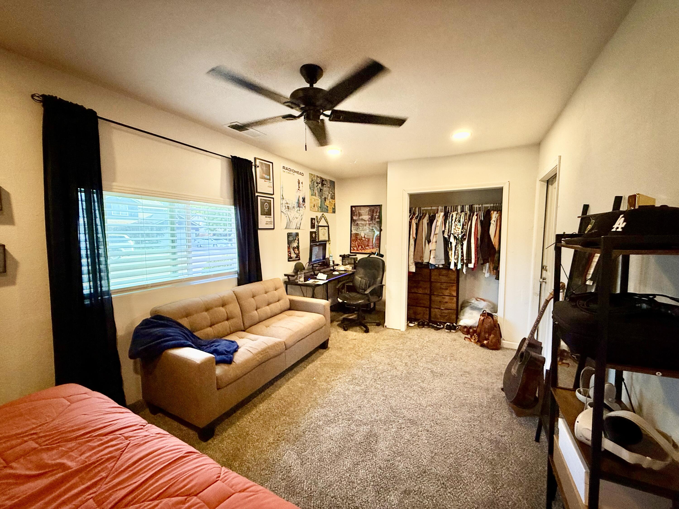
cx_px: 340
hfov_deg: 102.1
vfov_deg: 85.7
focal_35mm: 14
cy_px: 254
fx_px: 275
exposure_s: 1/120
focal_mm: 2.22
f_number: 2.2
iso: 200
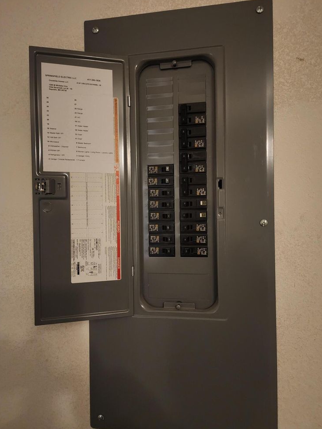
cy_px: 213
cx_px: 163
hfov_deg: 56.8
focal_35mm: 24
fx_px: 298
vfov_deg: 71.6
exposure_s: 1/24
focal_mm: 6.4
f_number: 1.8
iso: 1000
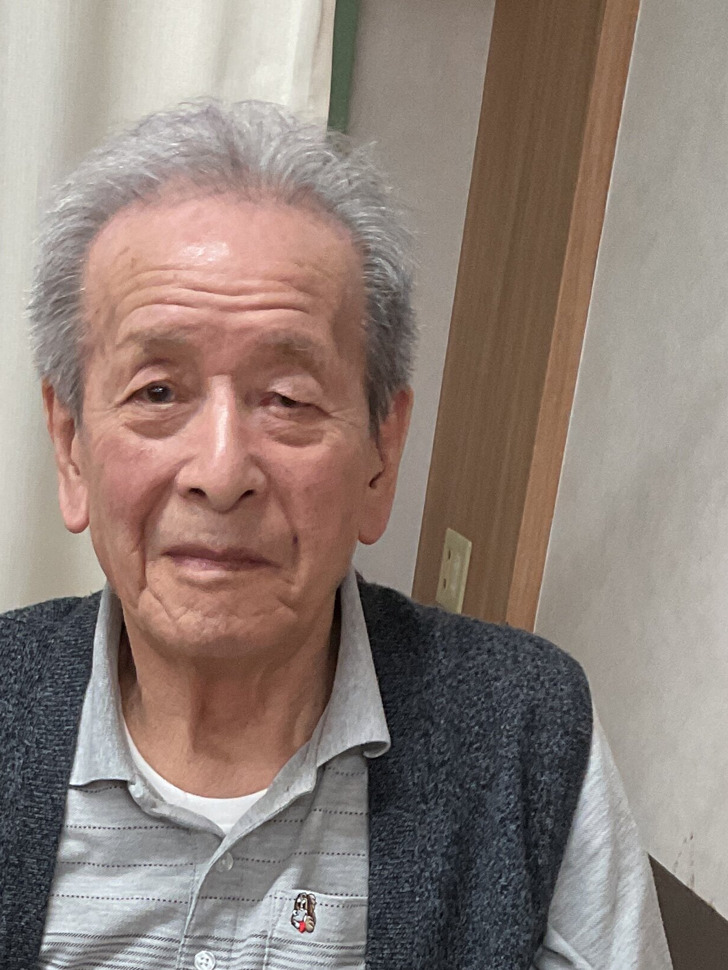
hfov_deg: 20.3
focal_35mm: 72
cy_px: 1155
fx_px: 2019
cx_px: 193
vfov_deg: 24.6
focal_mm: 3
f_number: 1.8
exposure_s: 1/60
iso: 100
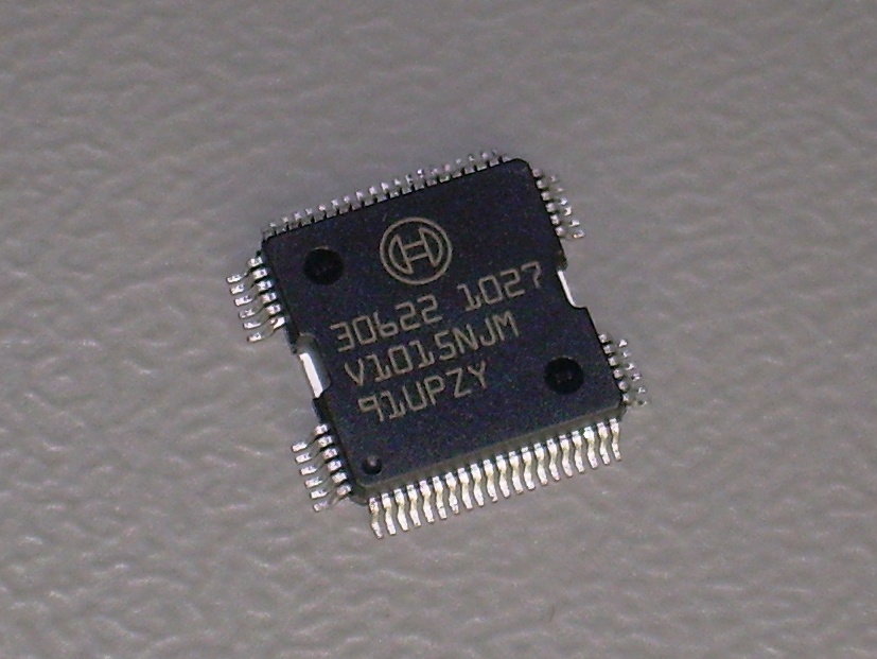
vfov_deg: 13.5
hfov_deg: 17.9
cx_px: 438
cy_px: 330
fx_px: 2788
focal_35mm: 110
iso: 50
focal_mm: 18.9
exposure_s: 1/60
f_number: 4.9
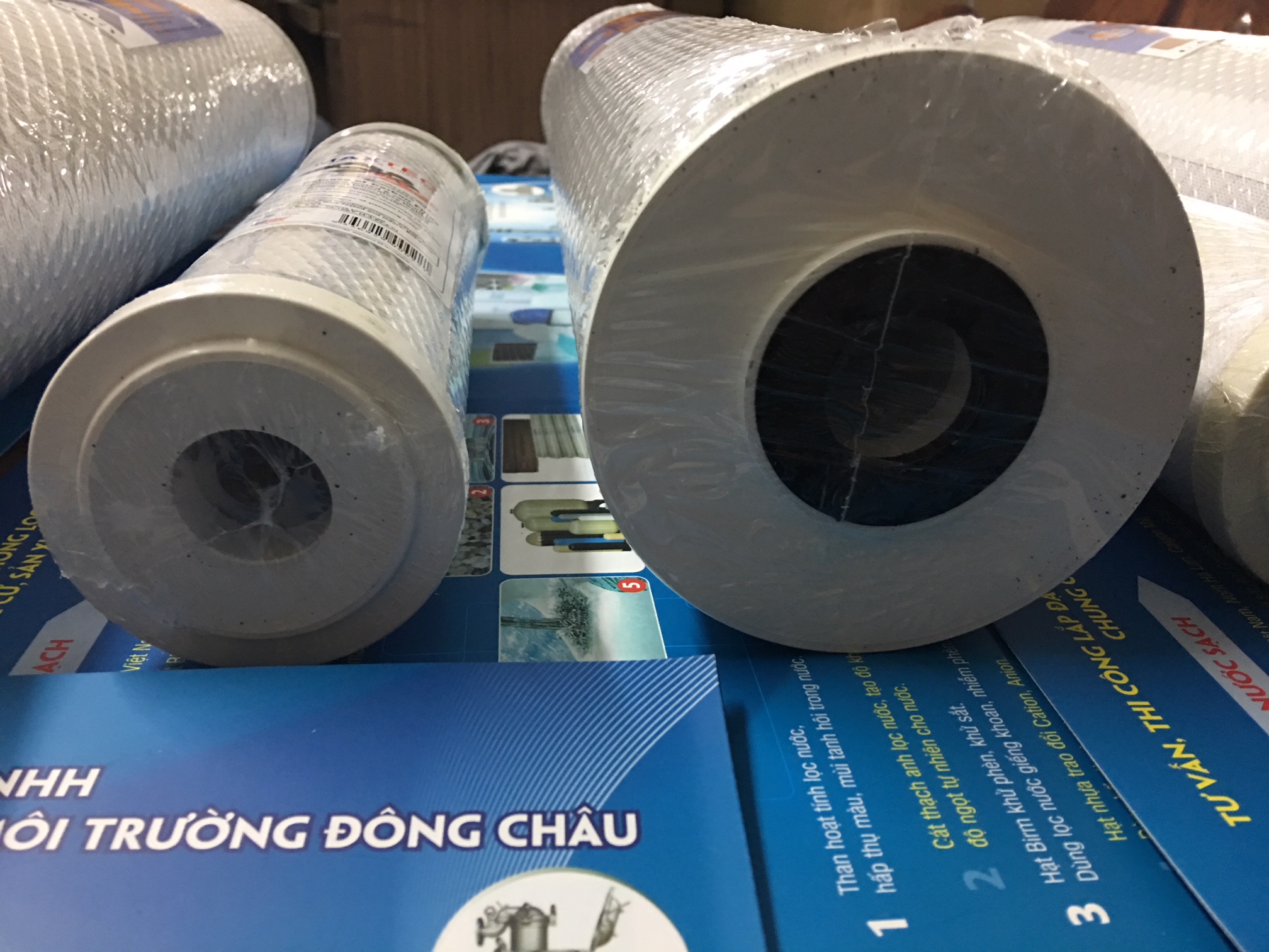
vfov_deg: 48.2
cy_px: 476
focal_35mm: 29
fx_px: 1063
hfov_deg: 61.7
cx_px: 634
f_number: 2.2
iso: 100
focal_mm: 4.15
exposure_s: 1/8
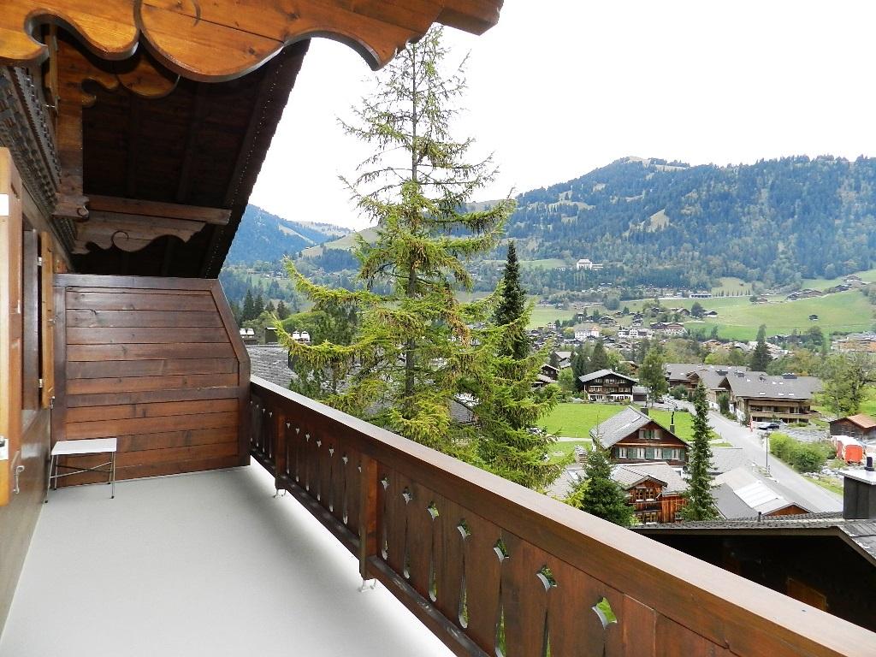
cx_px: 438
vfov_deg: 58.9
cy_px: 328
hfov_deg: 73.9
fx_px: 582
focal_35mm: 23
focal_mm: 4
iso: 220
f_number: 3.4
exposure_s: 1/200
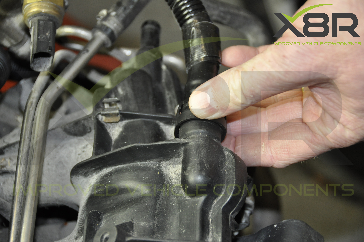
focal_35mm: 98
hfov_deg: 20.9
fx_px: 985
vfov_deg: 14.0
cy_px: 121
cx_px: 182
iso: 800
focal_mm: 65
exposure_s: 1/60
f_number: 5
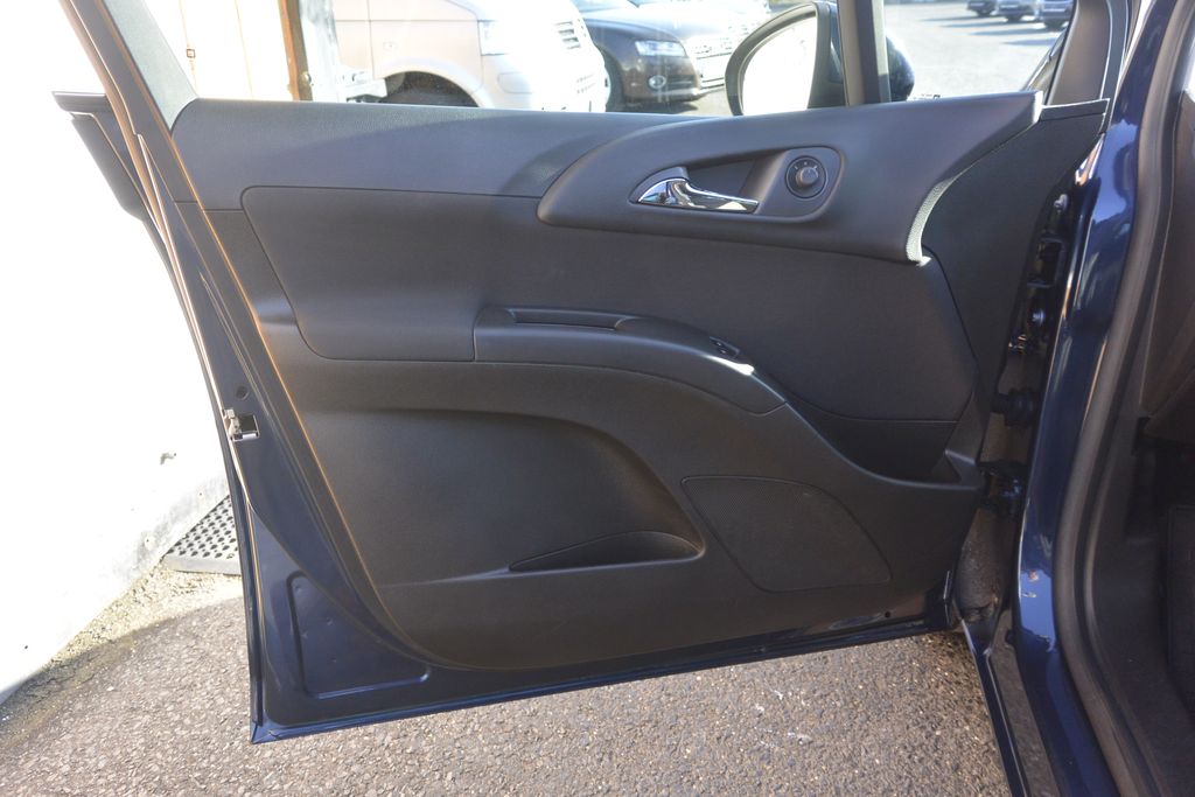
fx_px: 896
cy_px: 398
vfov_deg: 47.9
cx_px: 598
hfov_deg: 67.4
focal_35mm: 27
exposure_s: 1/200
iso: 200
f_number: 3.5
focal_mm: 10
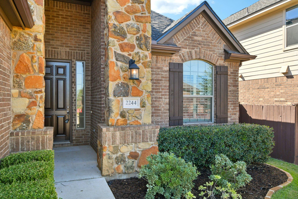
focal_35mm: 26
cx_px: 149
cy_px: 100
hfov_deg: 70.4
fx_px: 211
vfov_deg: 50.4
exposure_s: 1/250
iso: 400
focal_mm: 17
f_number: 8
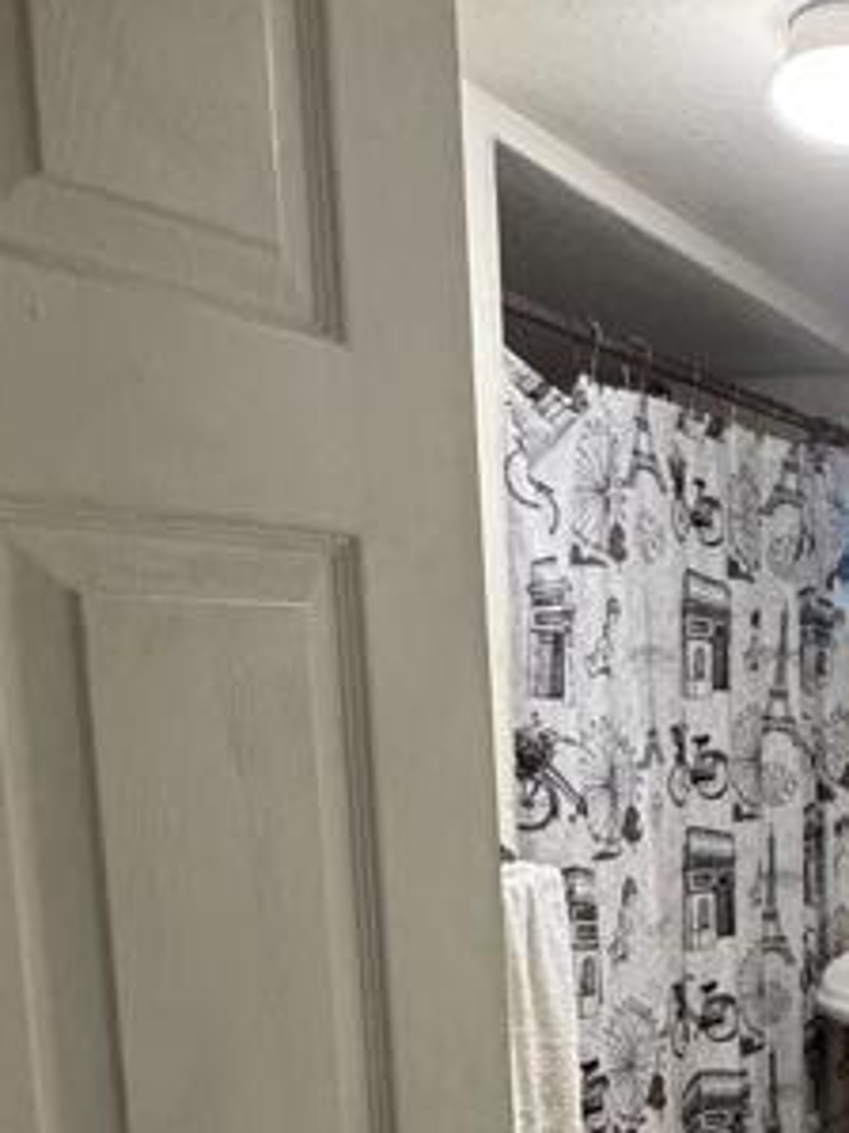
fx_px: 1571
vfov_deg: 38.3
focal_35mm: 48
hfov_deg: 26.8
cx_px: 1016
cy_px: 898
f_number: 2.2
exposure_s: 1/60
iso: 320
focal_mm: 2.22
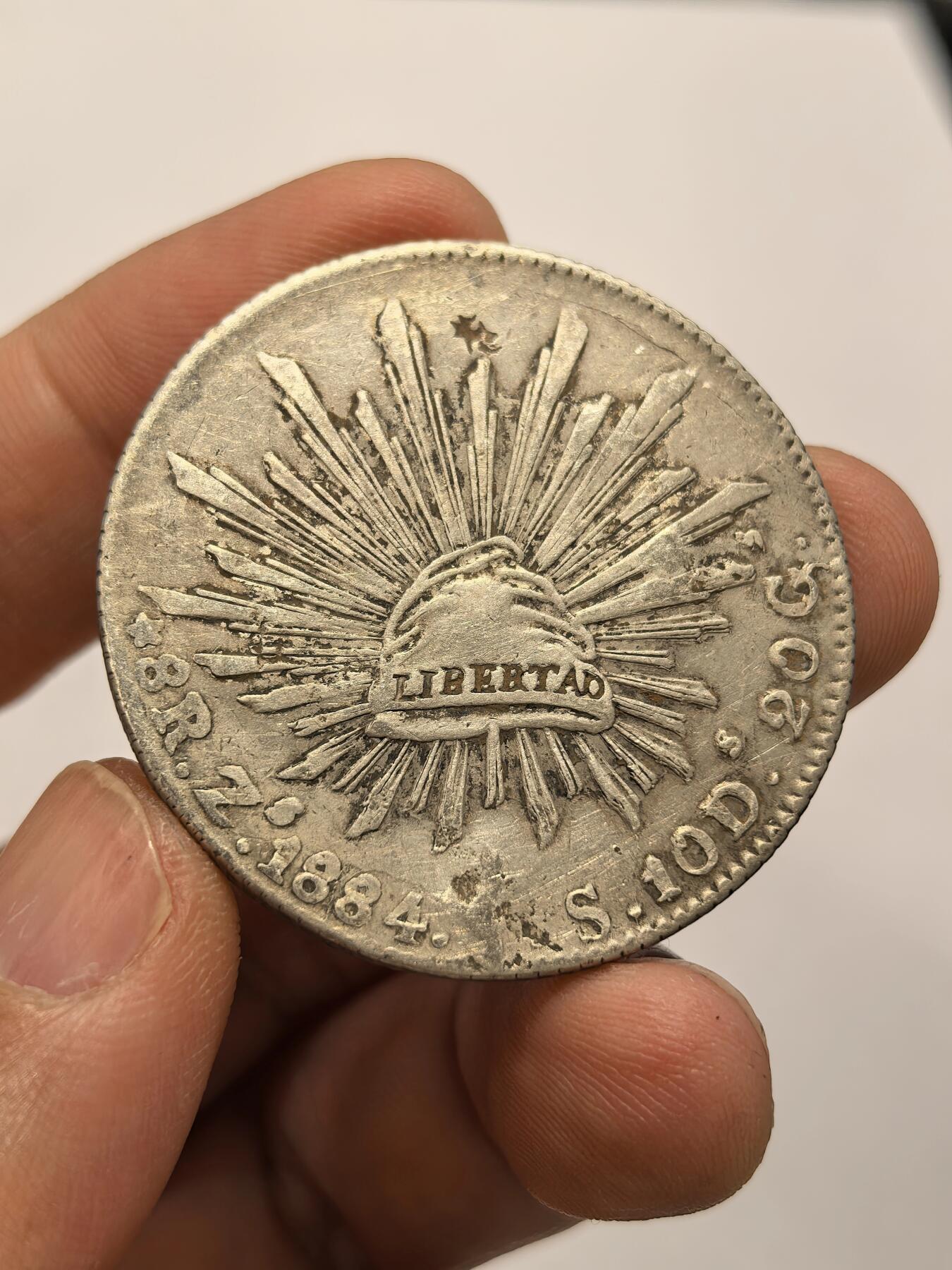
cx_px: 476
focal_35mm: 54
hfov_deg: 27.0
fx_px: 1980
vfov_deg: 35.5
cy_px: 635
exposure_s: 1/100
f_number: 2
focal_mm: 6.98
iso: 250
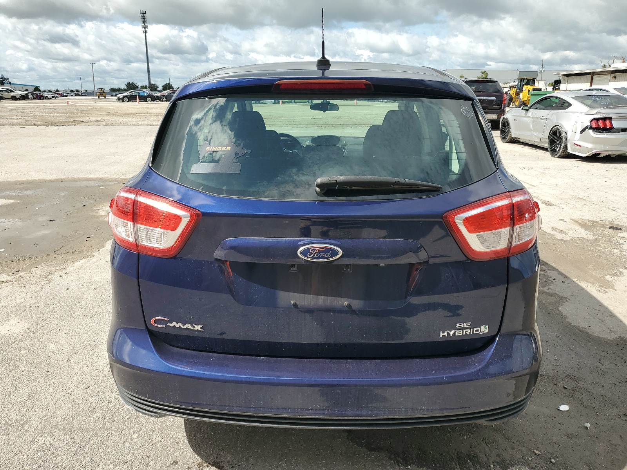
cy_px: 235
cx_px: 314
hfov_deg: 67.3
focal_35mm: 26
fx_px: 471
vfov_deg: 53.1
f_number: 1.5
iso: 50
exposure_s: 1/2500
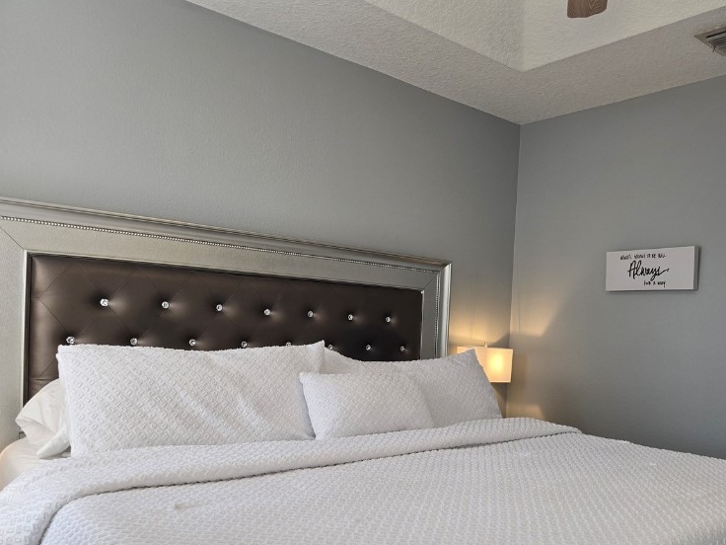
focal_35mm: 32
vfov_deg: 43.6
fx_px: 671
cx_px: 495
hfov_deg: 55.4
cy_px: 355
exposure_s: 1/120
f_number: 1.7
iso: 64
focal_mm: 6.3
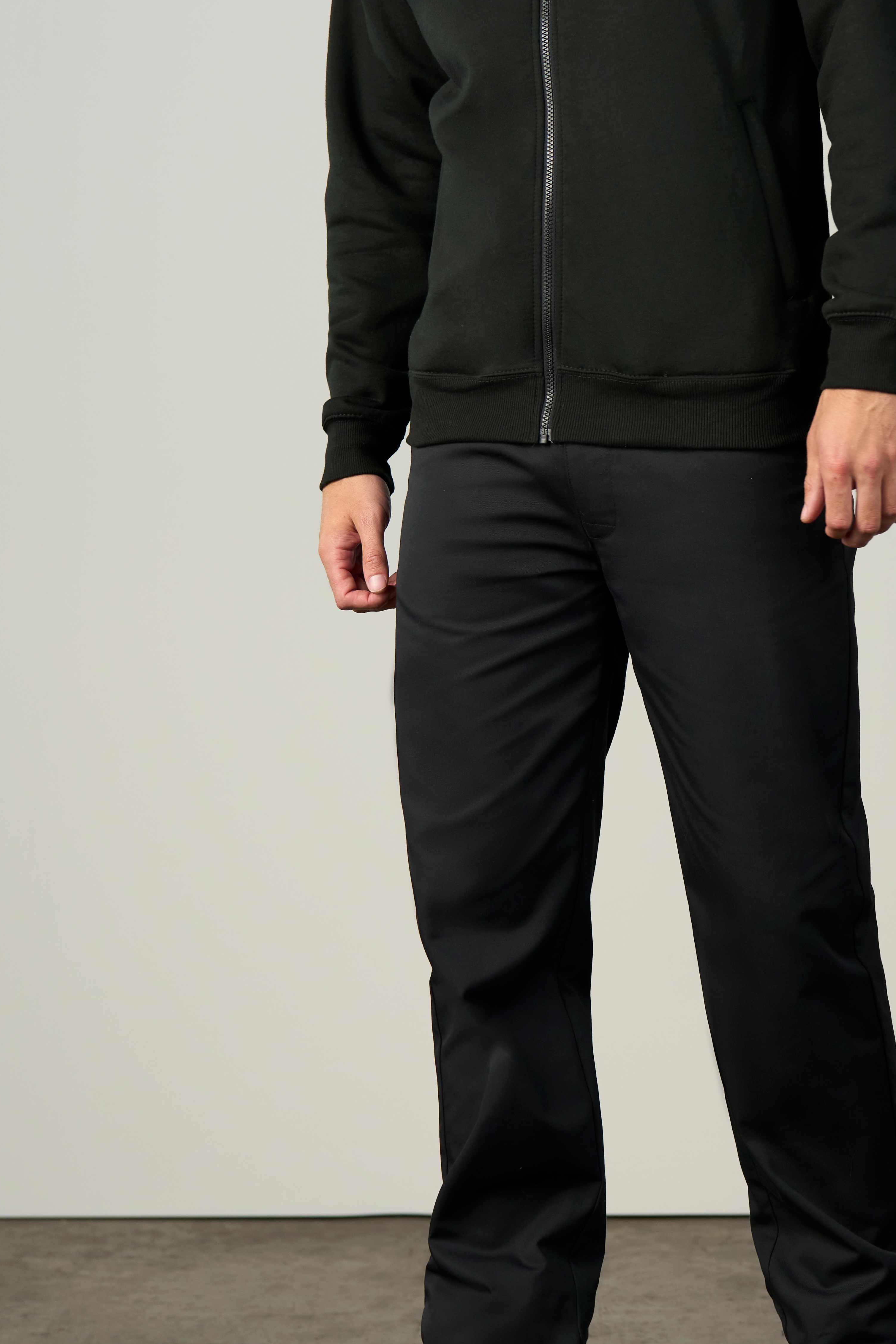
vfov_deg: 19.6
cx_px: 728
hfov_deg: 13.1
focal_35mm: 104
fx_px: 3882
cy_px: 531
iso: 500
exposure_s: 1/160
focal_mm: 50
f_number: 3.5
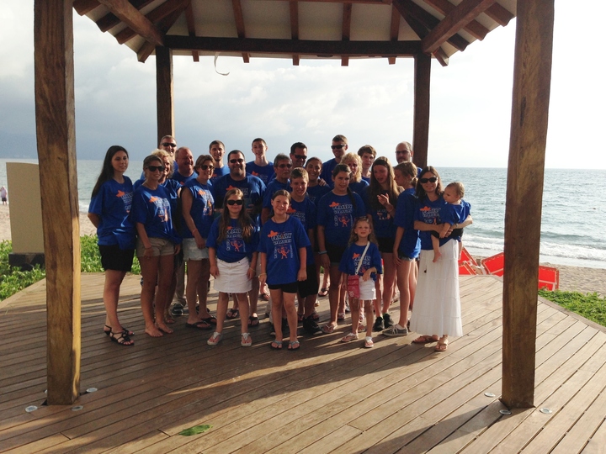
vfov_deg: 42.9
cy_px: 227
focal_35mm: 33
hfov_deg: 55.4
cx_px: 303
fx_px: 578
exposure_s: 1/2008
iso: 50
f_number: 2.4
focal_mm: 4.12
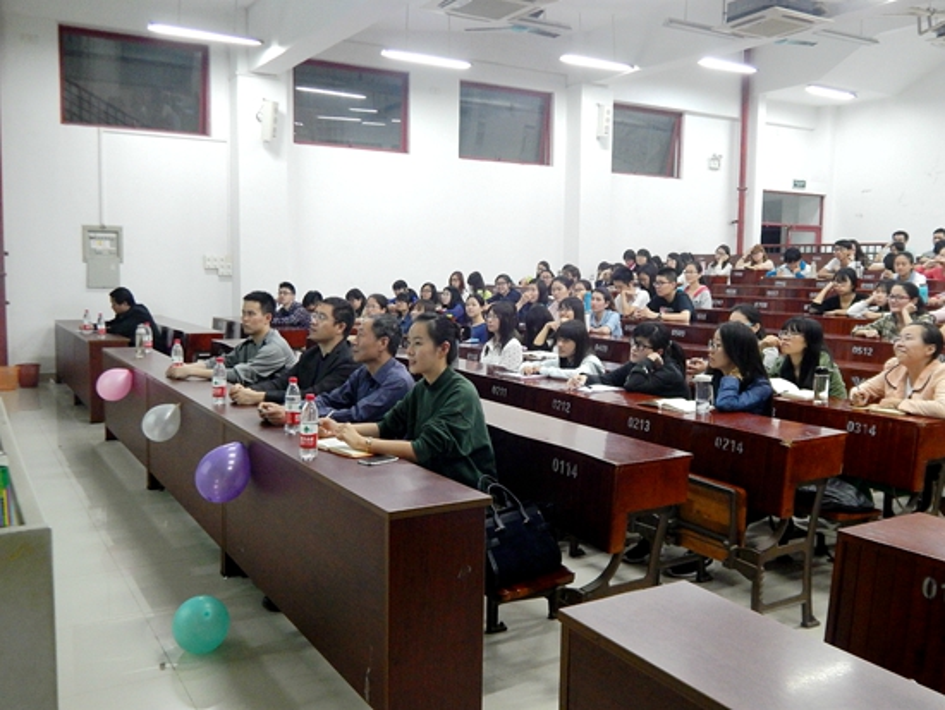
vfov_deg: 45.5
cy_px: 355
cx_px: 472
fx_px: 847
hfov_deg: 58.3
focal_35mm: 31
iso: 400
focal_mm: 5.6
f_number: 3.2
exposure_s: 1/25
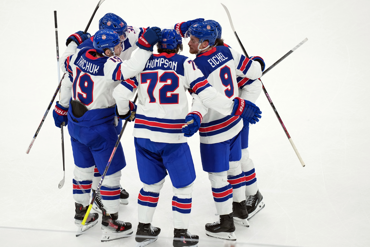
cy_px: 124
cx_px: 185
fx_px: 4111
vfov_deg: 3.4
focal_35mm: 400
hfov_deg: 5.2
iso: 2000
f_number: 3.5
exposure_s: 1/2000
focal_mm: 400
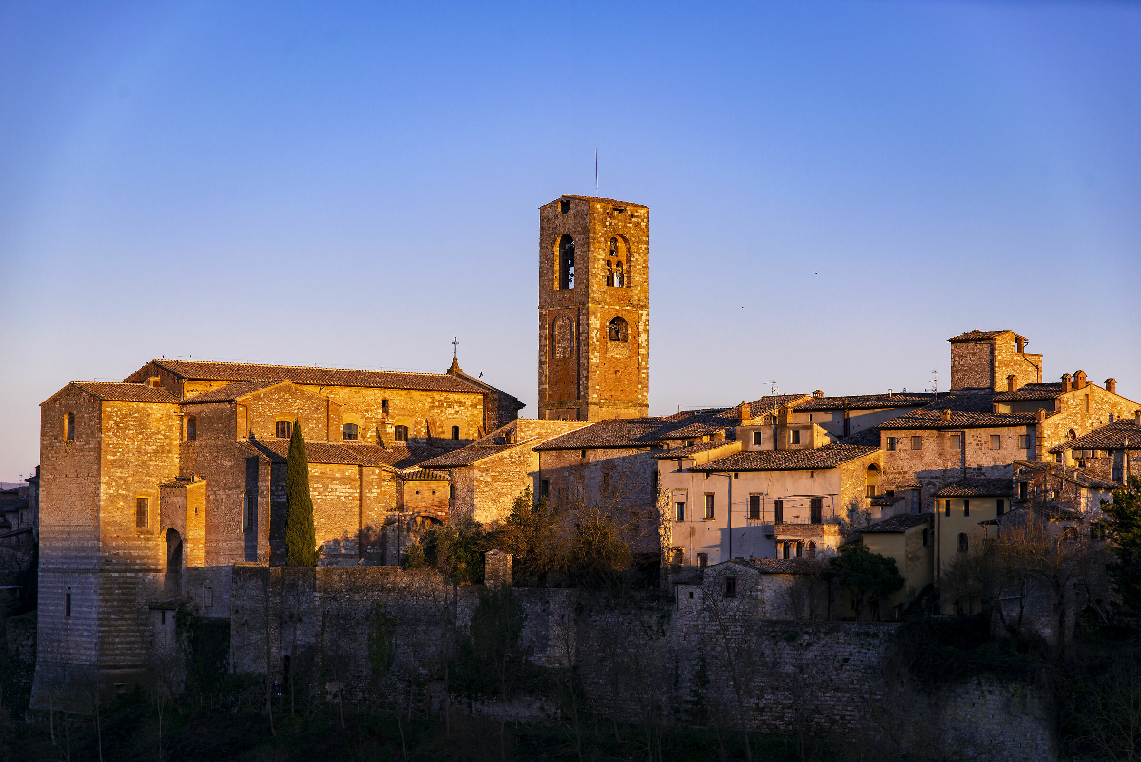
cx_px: 570
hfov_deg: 21.5
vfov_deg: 14.4
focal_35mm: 95
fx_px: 3012
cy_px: 381
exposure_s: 1/400
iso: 100
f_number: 5
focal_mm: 95
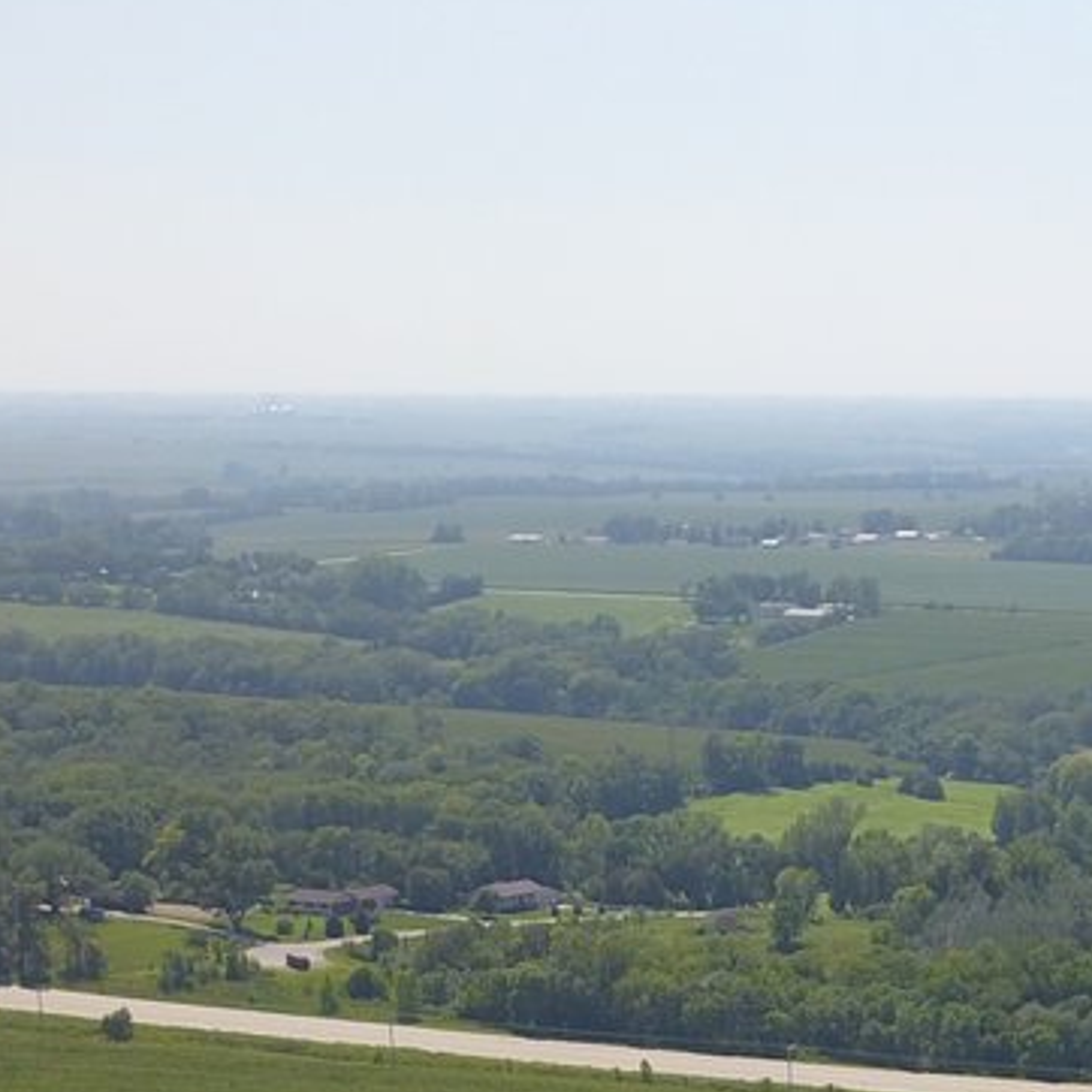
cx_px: 1232
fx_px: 3426
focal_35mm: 96
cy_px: 1549
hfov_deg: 17.4
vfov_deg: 16.7
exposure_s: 1/1429
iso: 100
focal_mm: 4.73
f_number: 2.2
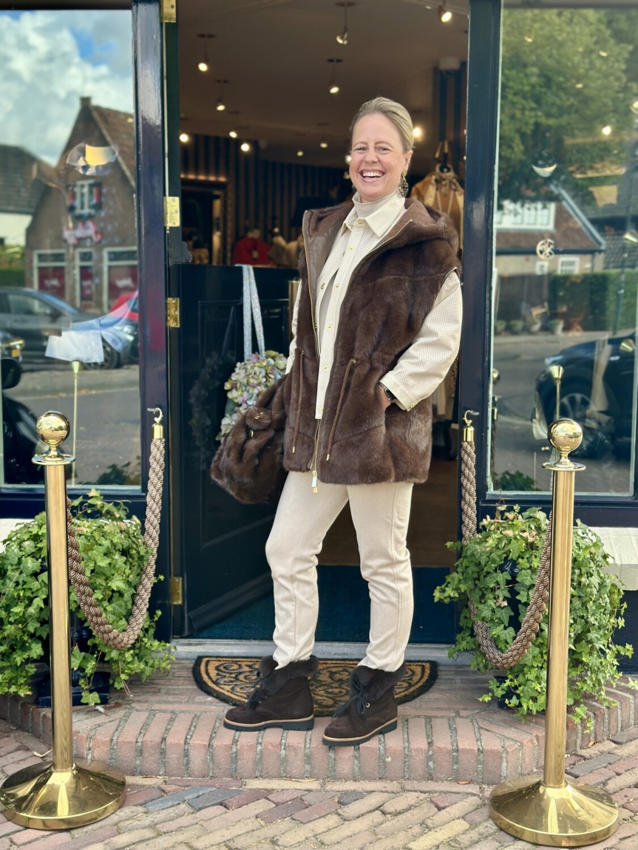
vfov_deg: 39.7
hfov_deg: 30.3
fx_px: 1180
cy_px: 425
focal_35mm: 48
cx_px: 319
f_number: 1.78
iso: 80
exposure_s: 1/538
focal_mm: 6.86
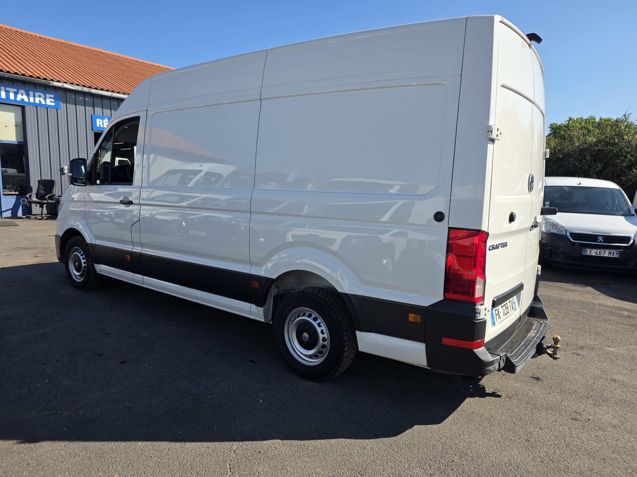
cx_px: 318
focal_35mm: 23
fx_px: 423
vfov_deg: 58.9
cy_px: 238
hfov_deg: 73.9
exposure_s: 1/4145
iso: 80
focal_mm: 6.25
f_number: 1.7
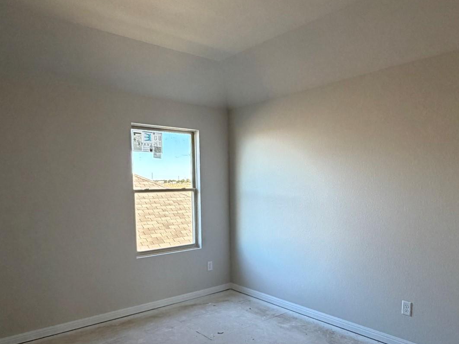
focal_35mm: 27
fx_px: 358
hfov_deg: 65.3
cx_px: 242
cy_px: 217
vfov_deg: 50.8
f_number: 2.2
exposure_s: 1/121
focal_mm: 2.22
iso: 320
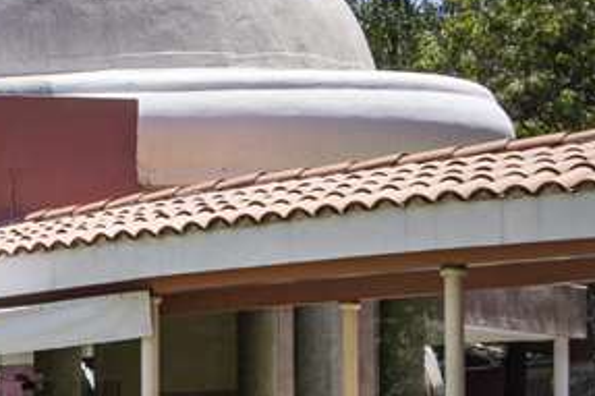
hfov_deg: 12.2
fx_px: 2329
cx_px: -728
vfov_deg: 9.7
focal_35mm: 141
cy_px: 209
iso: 100
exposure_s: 1/200
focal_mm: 18
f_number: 11
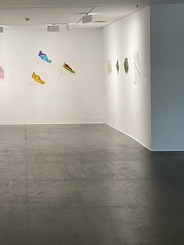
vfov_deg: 29.6
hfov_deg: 22.2
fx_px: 461
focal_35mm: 65
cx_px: 25
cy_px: 79
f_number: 1.8
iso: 160
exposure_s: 1/50
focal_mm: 4.25
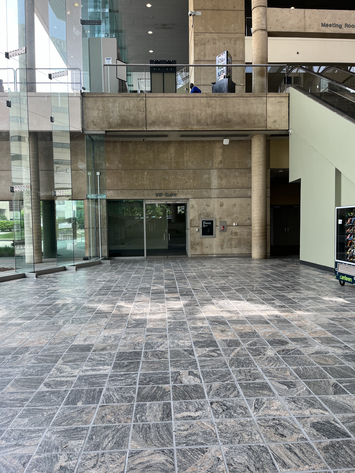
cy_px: 236
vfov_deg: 67.3
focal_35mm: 26
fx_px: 356
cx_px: 178
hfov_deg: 53.1
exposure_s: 1/228
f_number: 1.6
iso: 40
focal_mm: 5.1
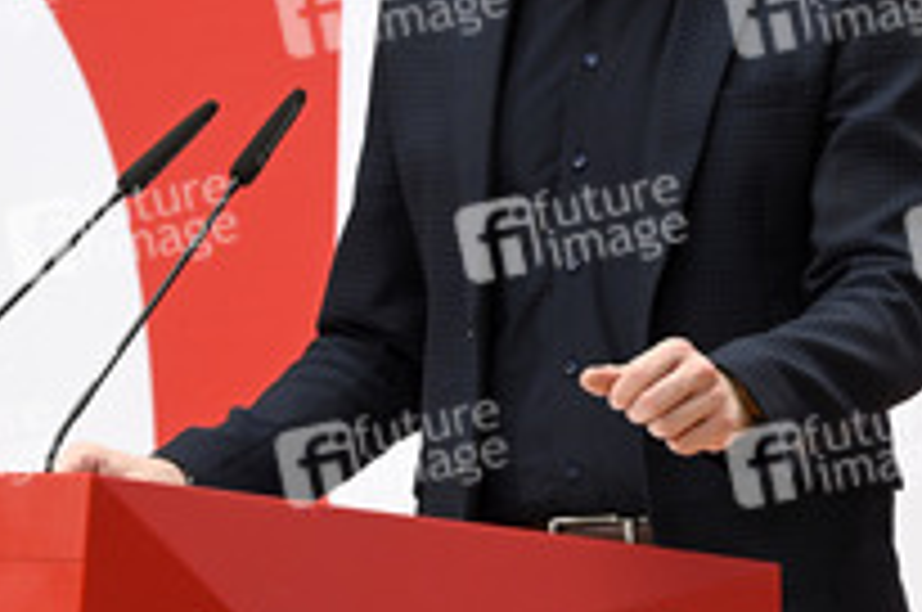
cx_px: 452
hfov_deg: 6.9
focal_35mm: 297
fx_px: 7595
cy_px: 117
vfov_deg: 4.6
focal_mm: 135
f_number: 7.1
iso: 1600
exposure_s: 1/400
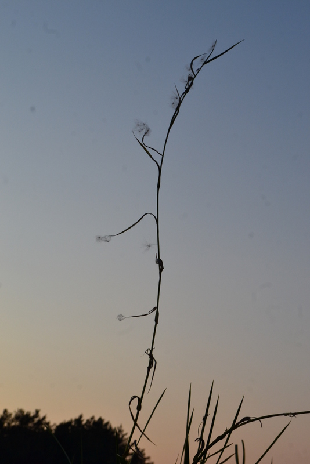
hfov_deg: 19.7
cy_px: 232
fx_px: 890
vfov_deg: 29.2
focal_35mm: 69
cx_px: 155
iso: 400
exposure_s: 1/500
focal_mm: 46
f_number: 11
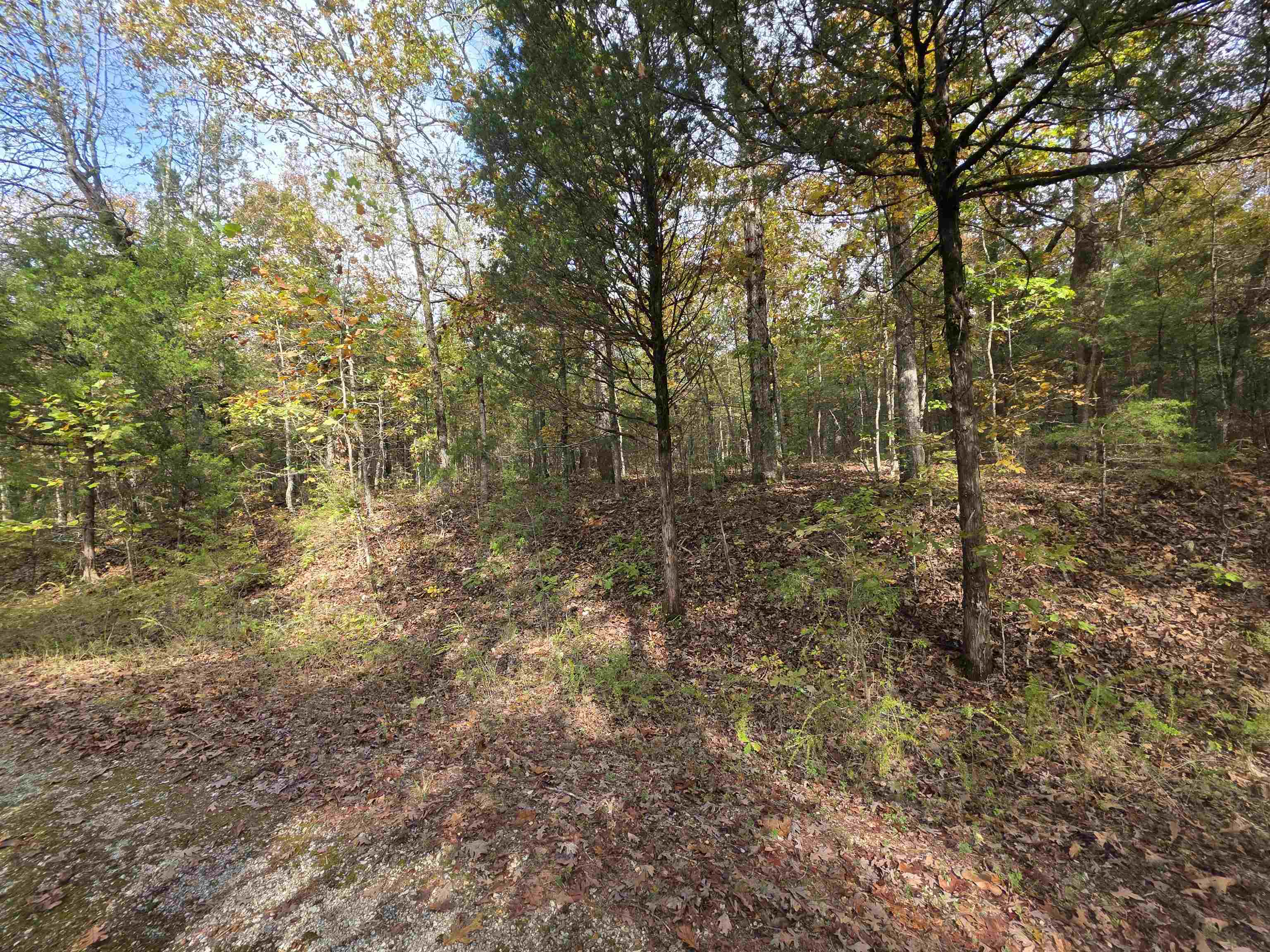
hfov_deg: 106.2
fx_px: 477
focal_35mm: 13
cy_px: 476
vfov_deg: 89.9
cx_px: 635
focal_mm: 2.2
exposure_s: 1/313
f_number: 1.9
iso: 40
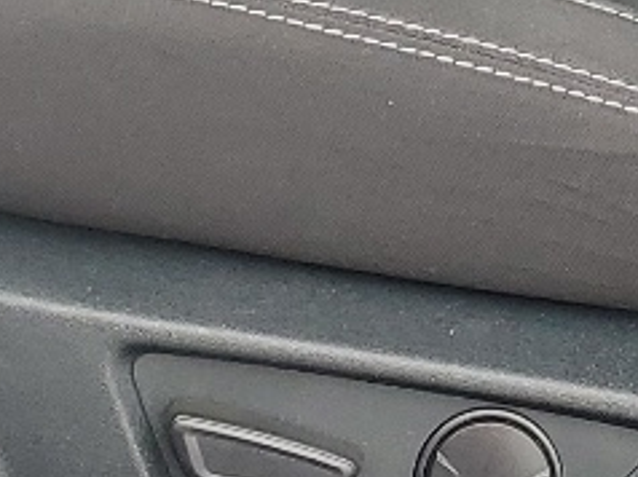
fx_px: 3222
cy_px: -858
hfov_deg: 11.3
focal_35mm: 175
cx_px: 515
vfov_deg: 7.6
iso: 50
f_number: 1.5
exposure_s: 1/435
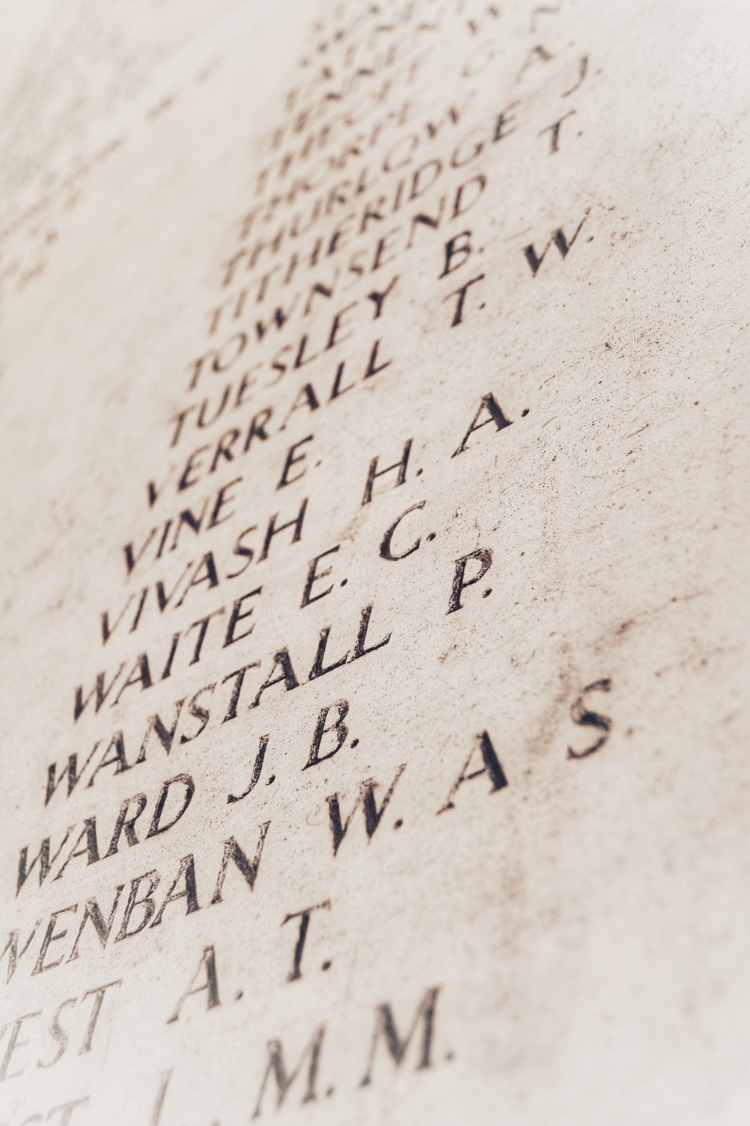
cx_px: 375
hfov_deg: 25.7
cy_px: 563
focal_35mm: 52
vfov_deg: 37.9
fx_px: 1642
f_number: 5
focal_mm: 35
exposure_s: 1/160
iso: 100
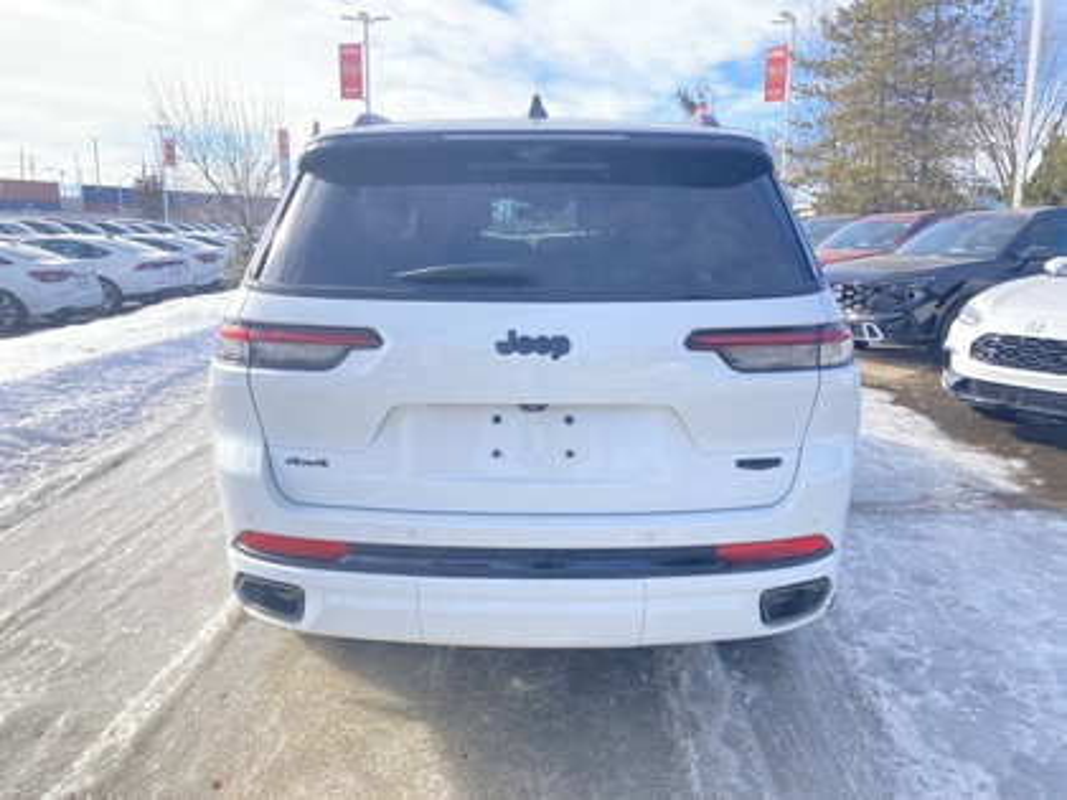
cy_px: 400
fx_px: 863
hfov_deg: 63.4
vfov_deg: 49.7
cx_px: 534
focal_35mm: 28
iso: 20
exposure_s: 1/714
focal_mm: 3.99
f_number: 1.8
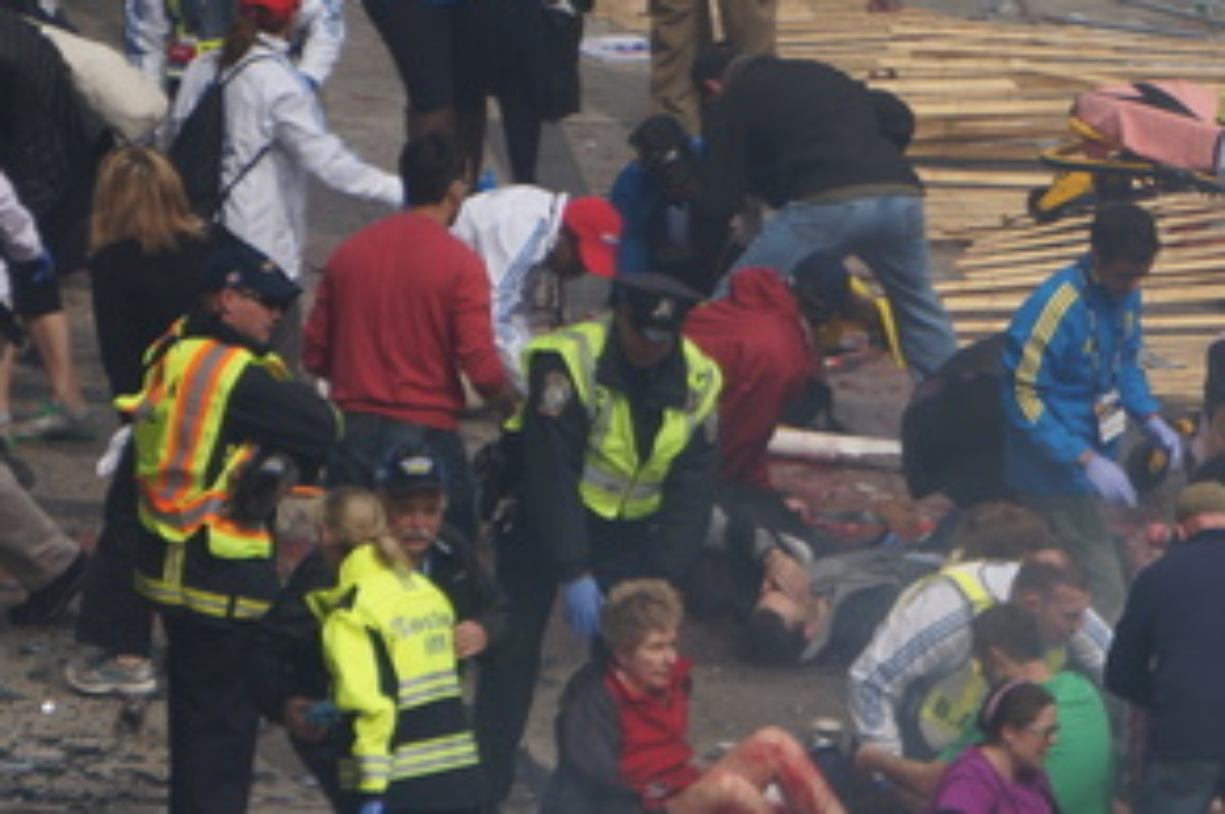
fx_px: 23453
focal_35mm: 690
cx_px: 1099
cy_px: 569
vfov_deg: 2.0
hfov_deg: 3.0
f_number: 6.3
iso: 100
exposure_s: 1/400
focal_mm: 210
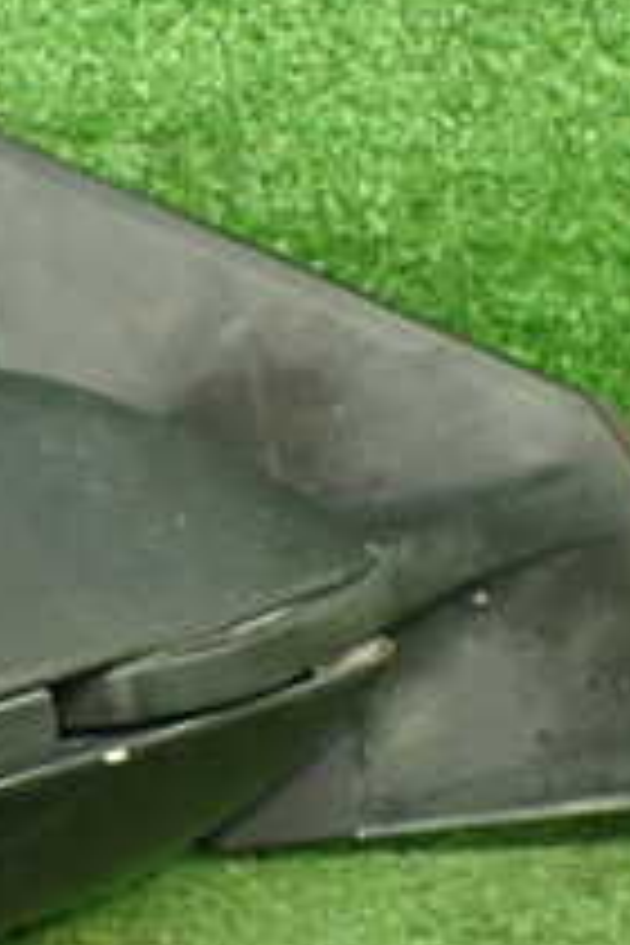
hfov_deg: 14.9
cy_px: 590
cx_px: -122
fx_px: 2336
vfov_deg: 22.8
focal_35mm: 89
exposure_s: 1/80
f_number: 2.3
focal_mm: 5.4
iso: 800
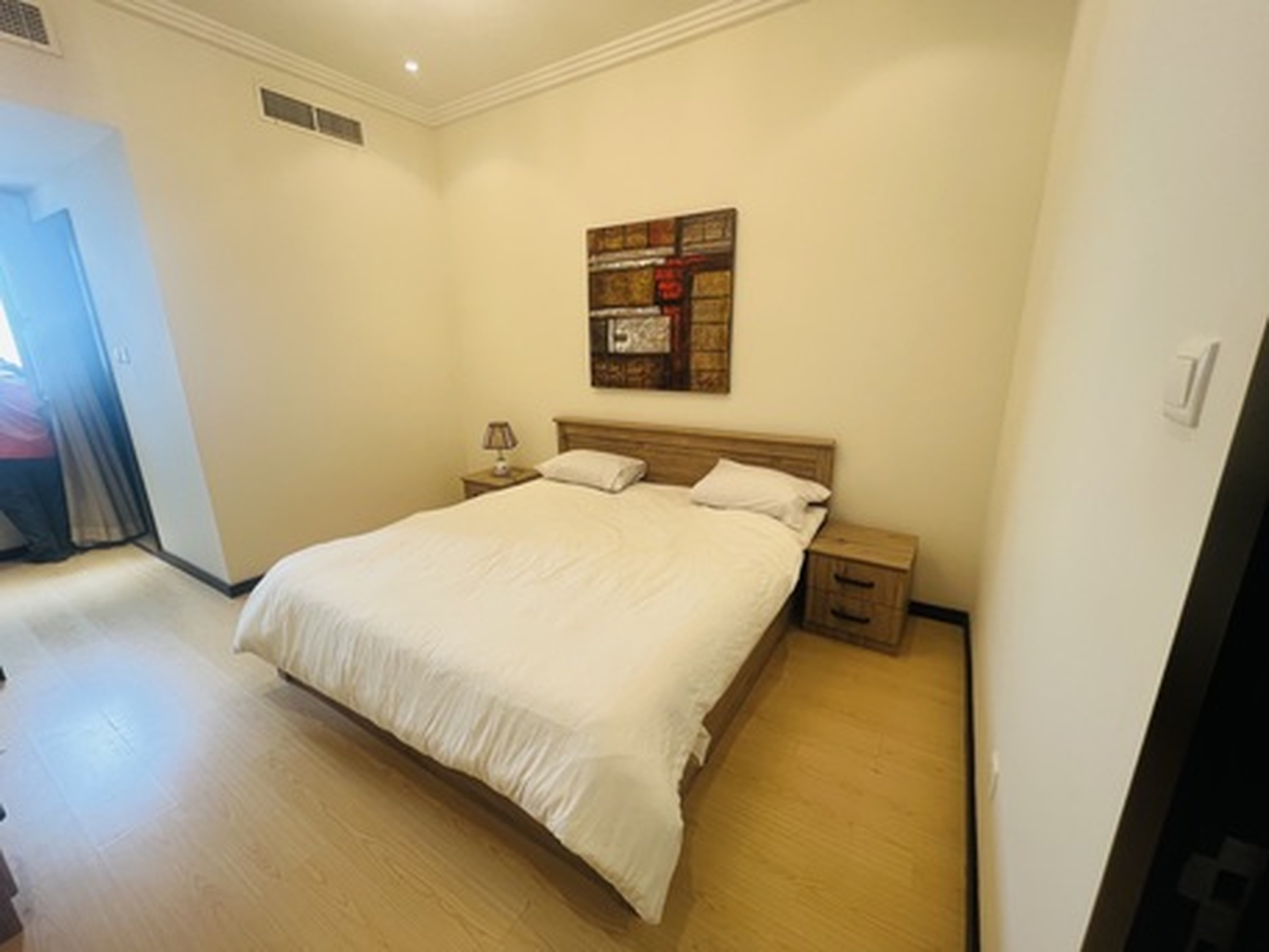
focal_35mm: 13
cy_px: 476
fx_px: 477
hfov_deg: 106.2
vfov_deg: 89.9
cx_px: 634
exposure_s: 1/25
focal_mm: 1.57
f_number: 1.8
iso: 50
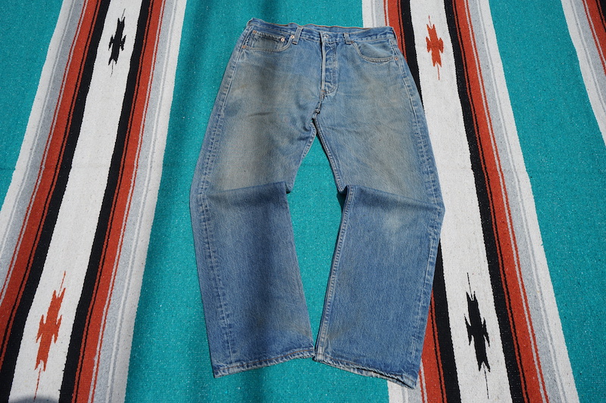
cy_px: 202
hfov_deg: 57.2
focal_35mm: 33
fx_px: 555
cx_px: 303
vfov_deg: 40.0
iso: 100
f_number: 9
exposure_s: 1/400
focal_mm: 33
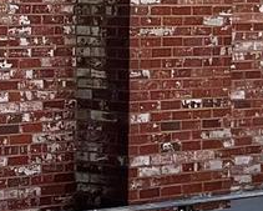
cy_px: 25
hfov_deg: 9.3
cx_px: -278
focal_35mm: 193
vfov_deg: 8.0
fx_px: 1503
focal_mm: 3
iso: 16
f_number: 1.8
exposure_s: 1/1076
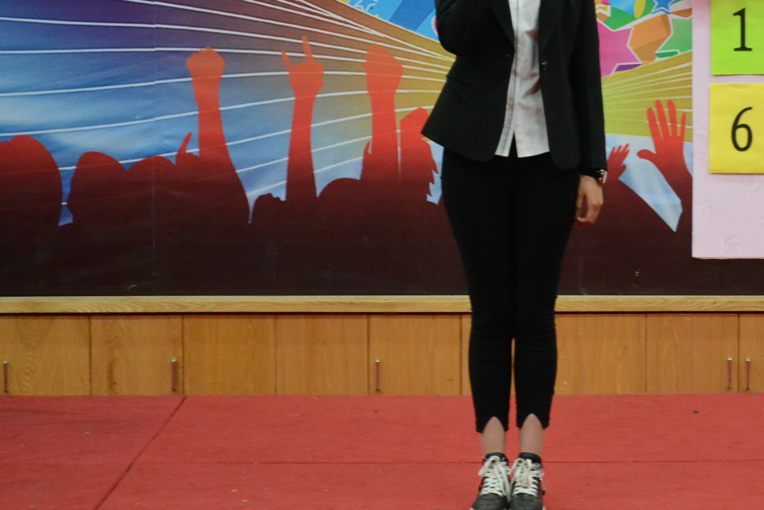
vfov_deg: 11.7
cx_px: 548
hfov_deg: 17.4
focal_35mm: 117
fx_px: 2483
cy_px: 143
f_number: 5.6
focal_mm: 48
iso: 2000
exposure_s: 1/40
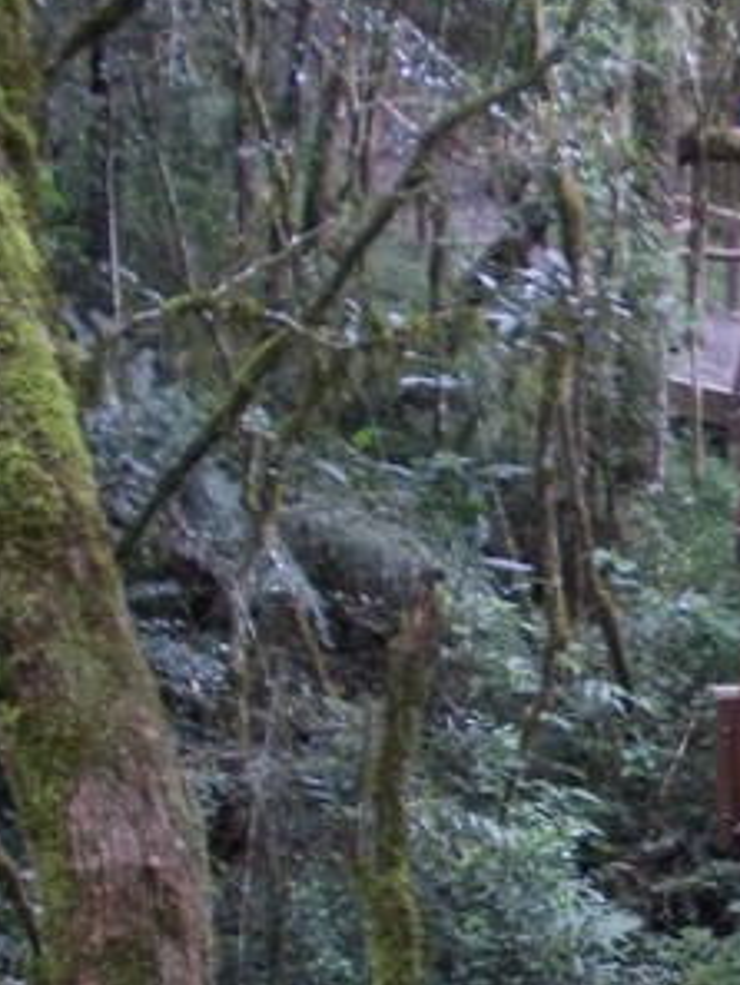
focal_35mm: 98
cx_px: 1191
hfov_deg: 13.9
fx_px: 2791
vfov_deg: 19.8
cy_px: 773
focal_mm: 5.3
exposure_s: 1/25
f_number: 3.1
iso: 200
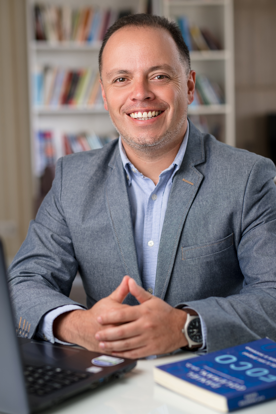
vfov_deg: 27.0
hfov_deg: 18.2
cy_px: 207
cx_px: 138
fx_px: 862
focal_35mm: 75
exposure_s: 1/50
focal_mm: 50
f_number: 2
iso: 160
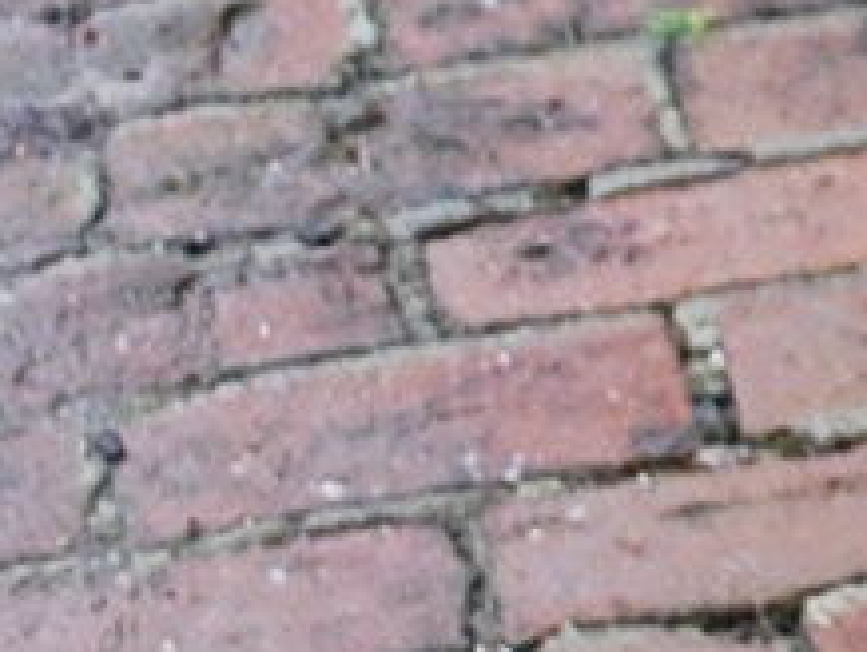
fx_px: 8350
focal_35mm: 333
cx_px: 2569
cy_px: -227
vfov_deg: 4.5
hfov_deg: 5.6
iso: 200
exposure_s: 1/80
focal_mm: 26
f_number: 4.2
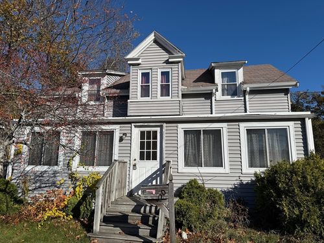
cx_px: 162
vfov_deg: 56.8
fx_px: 225
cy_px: 122
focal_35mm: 24
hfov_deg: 71.6
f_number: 1.78
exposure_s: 1/8130
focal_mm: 6.76
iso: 80
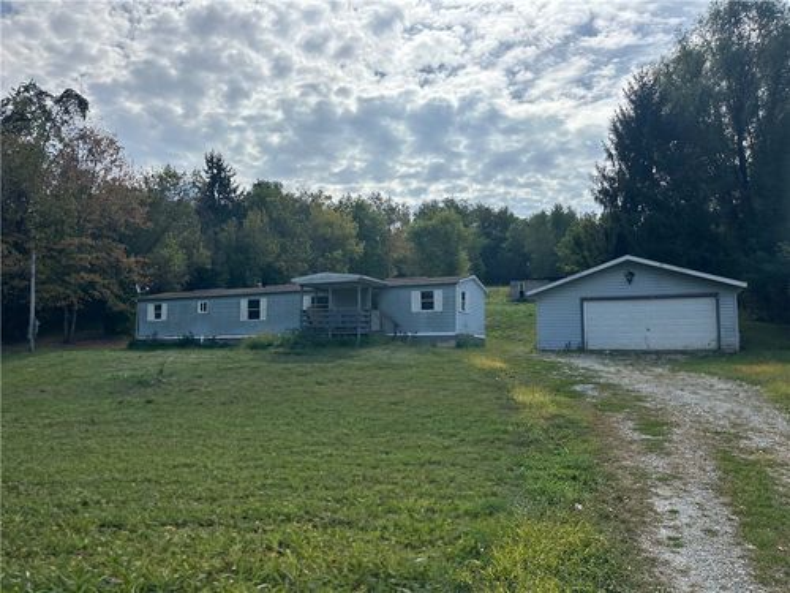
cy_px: 296
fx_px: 548
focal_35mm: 24
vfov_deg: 56.8
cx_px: 395
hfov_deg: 71.6
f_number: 1.78
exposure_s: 1/7576
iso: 80
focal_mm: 6.86
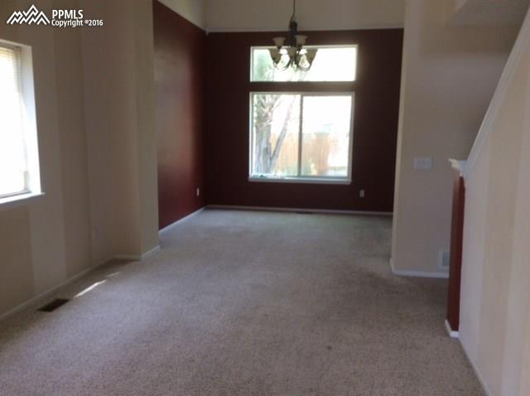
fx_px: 489
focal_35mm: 32
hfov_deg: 56.9
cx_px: 265
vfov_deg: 44.1
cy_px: 198
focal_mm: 3.3
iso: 32
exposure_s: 1/30
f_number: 2.4
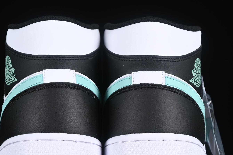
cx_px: 106
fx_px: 1010
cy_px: 76
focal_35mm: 156
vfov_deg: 8.8
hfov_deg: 13.2
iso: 160
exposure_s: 1/60
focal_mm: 50
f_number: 6.3
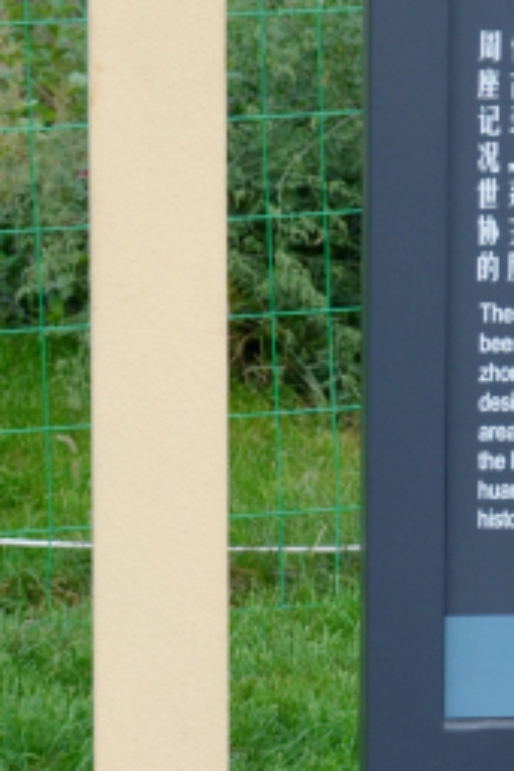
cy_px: 438
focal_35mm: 192
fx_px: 4112
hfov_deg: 7.0
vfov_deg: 10.7
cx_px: 762
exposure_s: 1/125
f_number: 5.6
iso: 250
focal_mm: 32
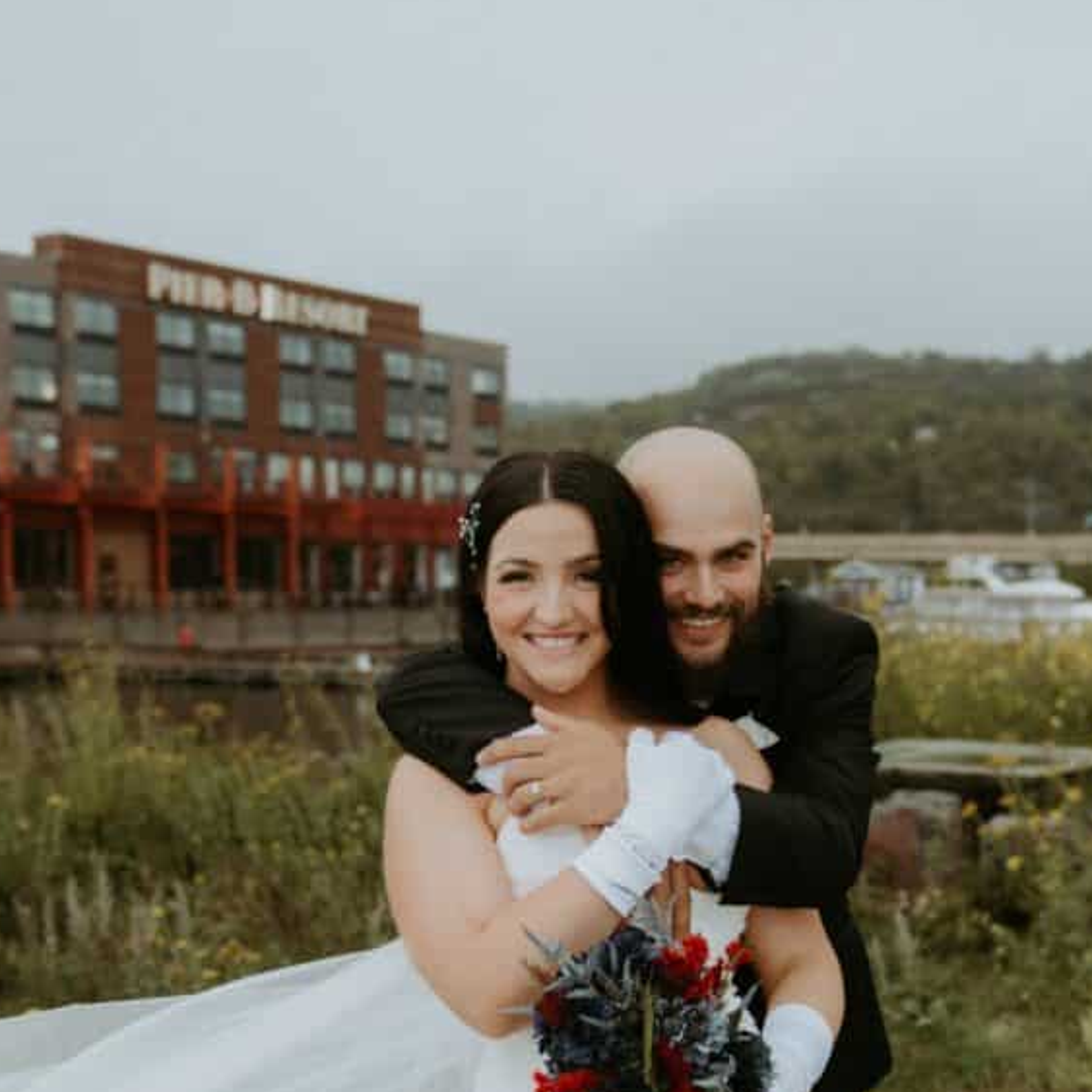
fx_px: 1820
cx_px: 569
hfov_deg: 33.4
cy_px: 747
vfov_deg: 33.0
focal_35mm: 51
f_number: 2.8
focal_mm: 33
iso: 400
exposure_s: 1/800
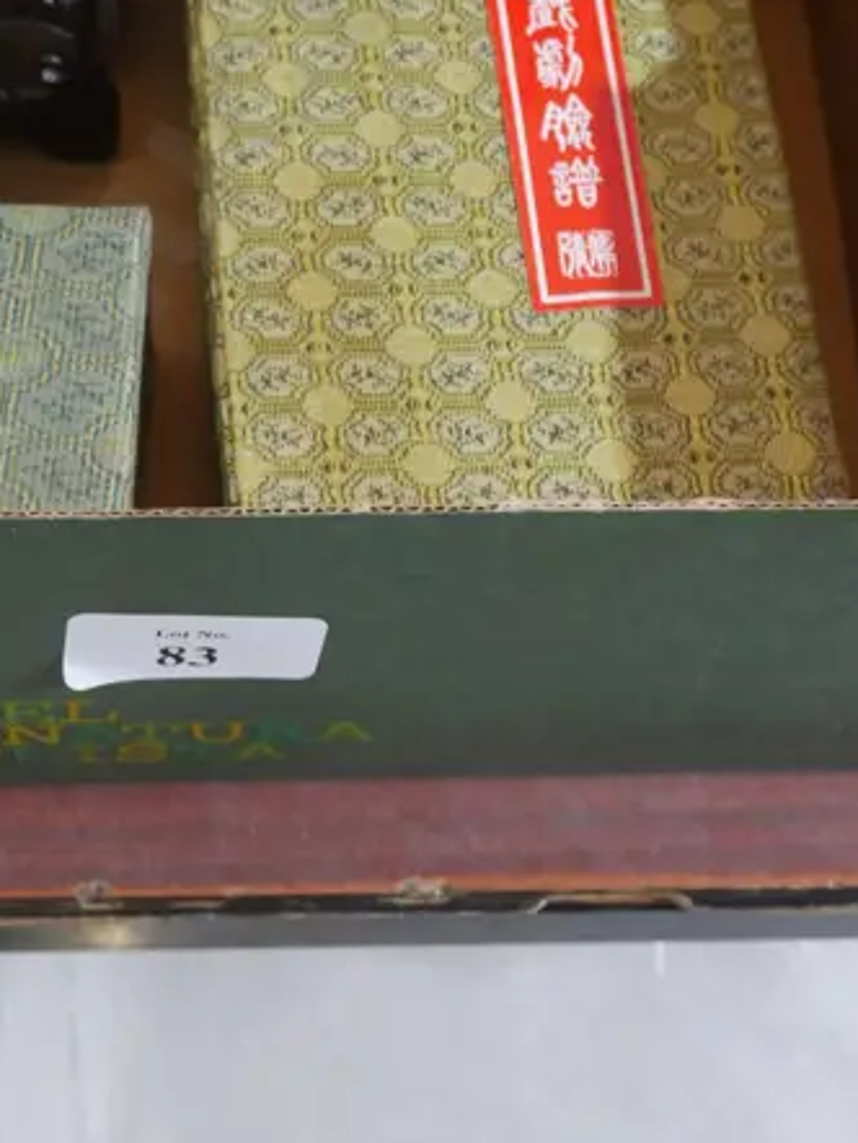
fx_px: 2905
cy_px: 176
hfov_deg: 16.7
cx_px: 187
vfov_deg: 21.9
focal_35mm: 88
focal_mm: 19
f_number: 4.1
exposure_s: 1/60
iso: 2000
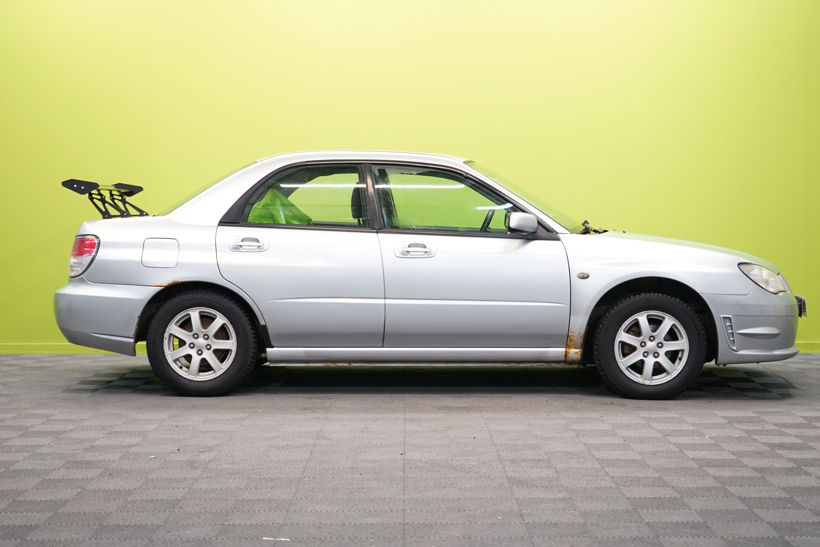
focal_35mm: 57
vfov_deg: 23.8
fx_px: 1298
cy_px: 270
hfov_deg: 35.0
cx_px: 421
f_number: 5.6
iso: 640
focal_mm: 55
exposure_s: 1/25
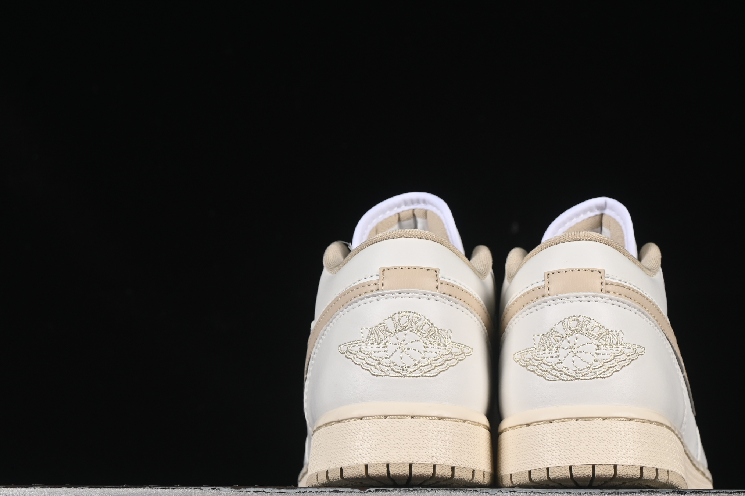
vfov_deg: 13.3
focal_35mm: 103
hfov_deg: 19.8
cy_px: 276
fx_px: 2131
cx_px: 485
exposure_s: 1/80
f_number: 8
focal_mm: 50
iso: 160
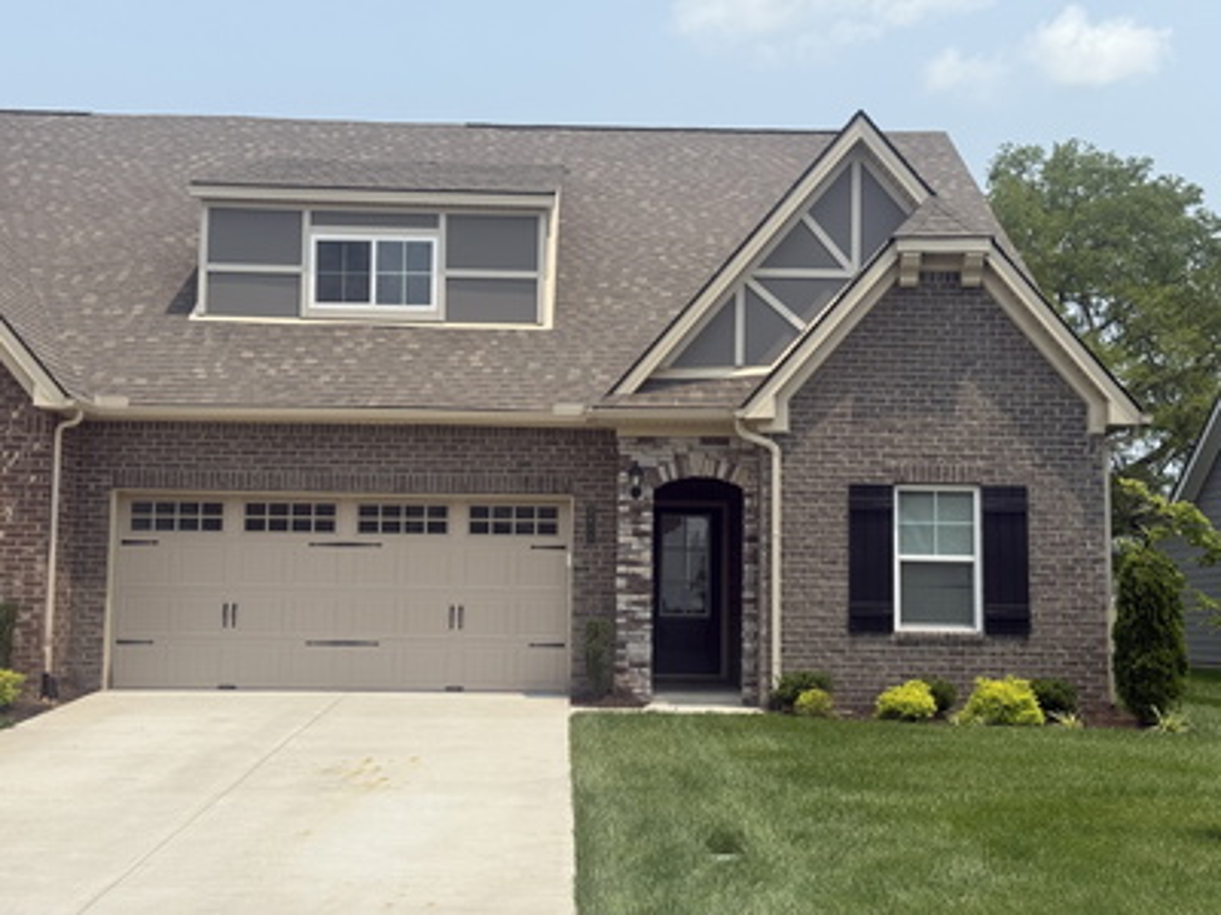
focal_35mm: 48
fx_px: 1693
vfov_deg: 30.3
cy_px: 458
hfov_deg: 39.7
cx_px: 610
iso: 64
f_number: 1.78
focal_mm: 6.76
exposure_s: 1/4878
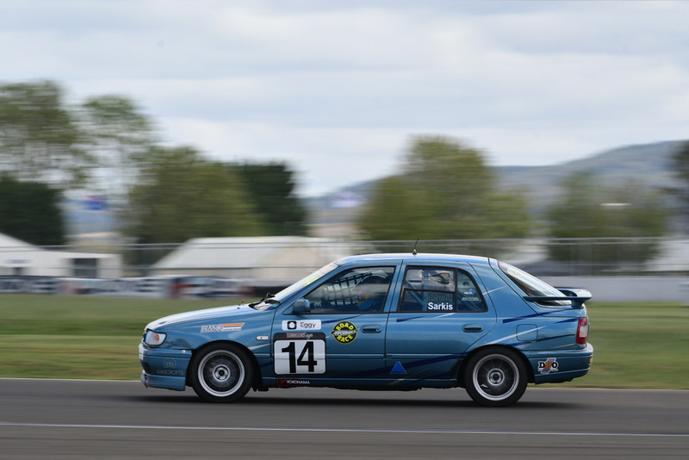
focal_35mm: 300
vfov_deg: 4.6
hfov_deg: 6.9
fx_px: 5743
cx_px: 344
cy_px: 230
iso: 125
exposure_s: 1/160
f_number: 10
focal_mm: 200
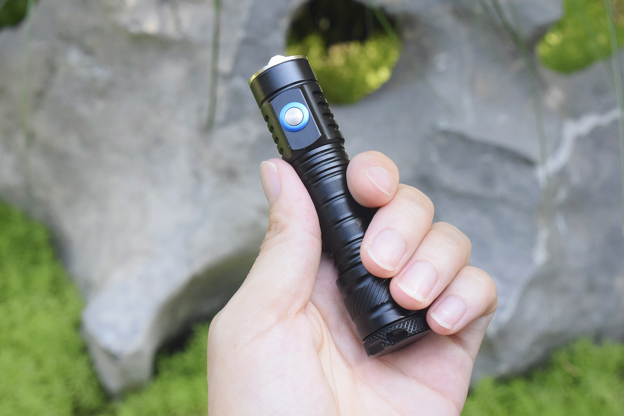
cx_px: 312
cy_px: 208
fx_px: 1430
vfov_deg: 16.6
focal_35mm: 82
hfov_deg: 24.6
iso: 3200
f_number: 10
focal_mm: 55
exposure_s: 1/400
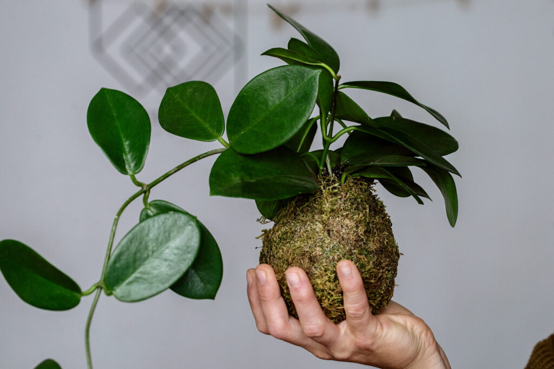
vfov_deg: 15.2
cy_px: 184
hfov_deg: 22.6
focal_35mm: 90
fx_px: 1385
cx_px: 277
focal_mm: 90
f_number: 4.5
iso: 500
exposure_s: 1/80
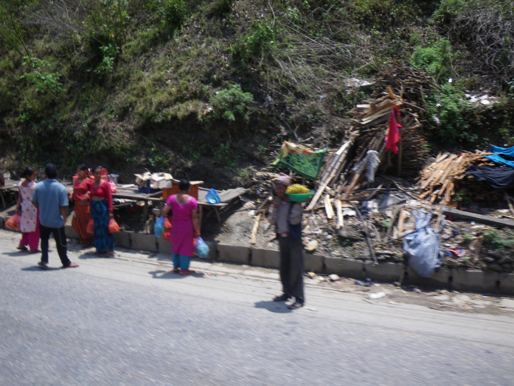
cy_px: 193
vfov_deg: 49.8
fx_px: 416
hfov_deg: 63.4
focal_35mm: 28
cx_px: 257
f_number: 4.2
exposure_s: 1/250
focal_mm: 5
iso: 50
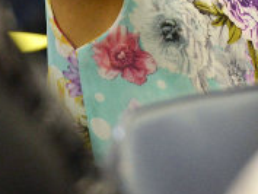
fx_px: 8286
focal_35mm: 1111
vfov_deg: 1.3
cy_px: -221
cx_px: 211
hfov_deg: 1.8
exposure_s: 1/125
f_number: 2.8
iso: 1250
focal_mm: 200
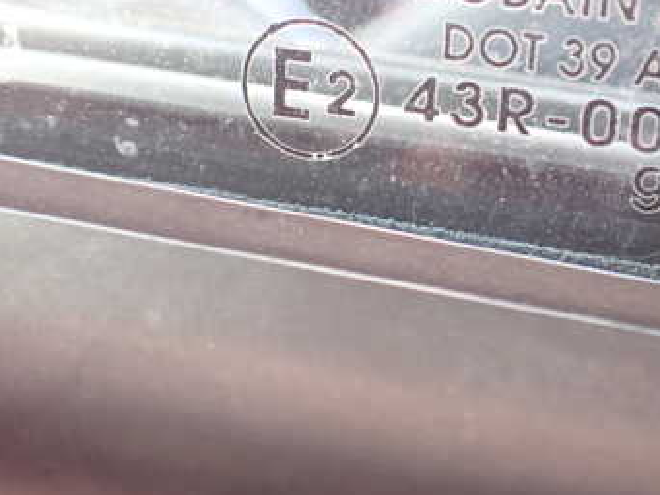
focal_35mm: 53
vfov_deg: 26.8
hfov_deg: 34.8
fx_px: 1011
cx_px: 549
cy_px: 74
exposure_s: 1/100
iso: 800
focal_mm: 5.4
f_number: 2.3
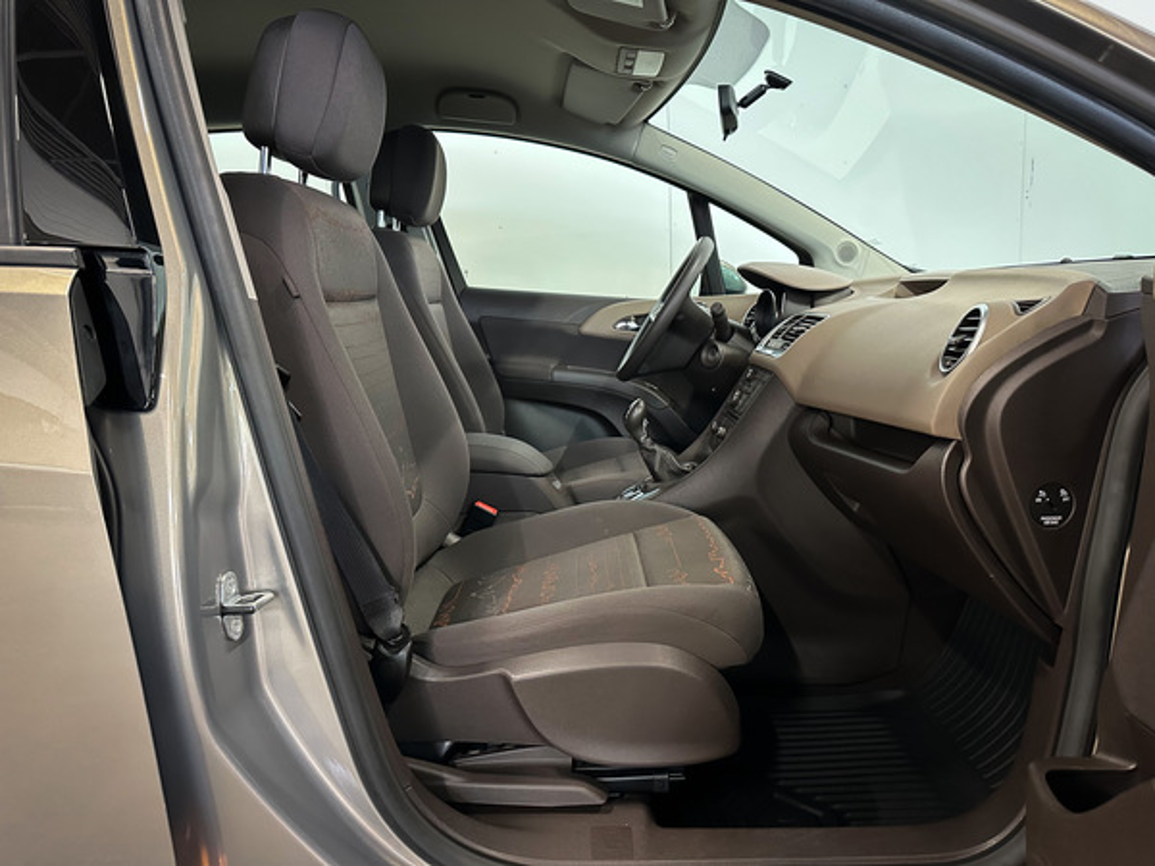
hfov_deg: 71.6
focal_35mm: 24
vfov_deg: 56.8
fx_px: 801
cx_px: 578
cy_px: 433
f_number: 1.8
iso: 640
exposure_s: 1/50
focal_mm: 6.86
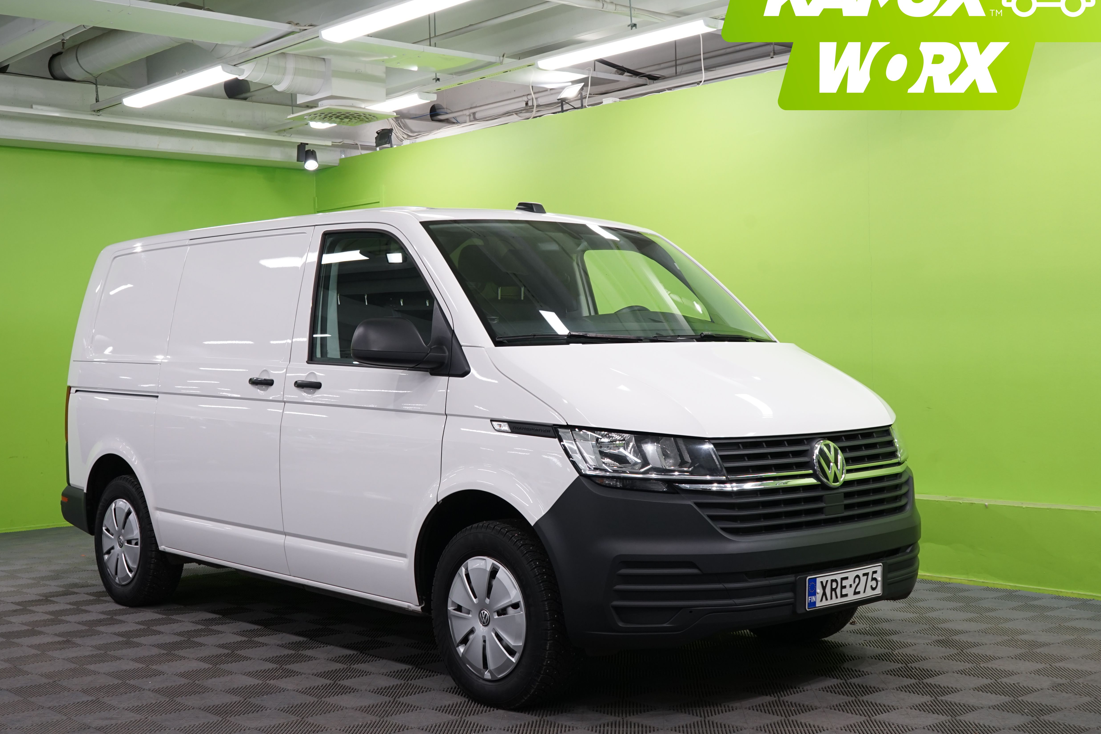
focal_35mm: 46
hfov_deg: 42.7
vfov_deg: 29.2
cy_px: 336
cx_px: 528
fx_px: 1407
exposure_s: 1/25
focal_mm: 38
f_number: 9
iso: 500
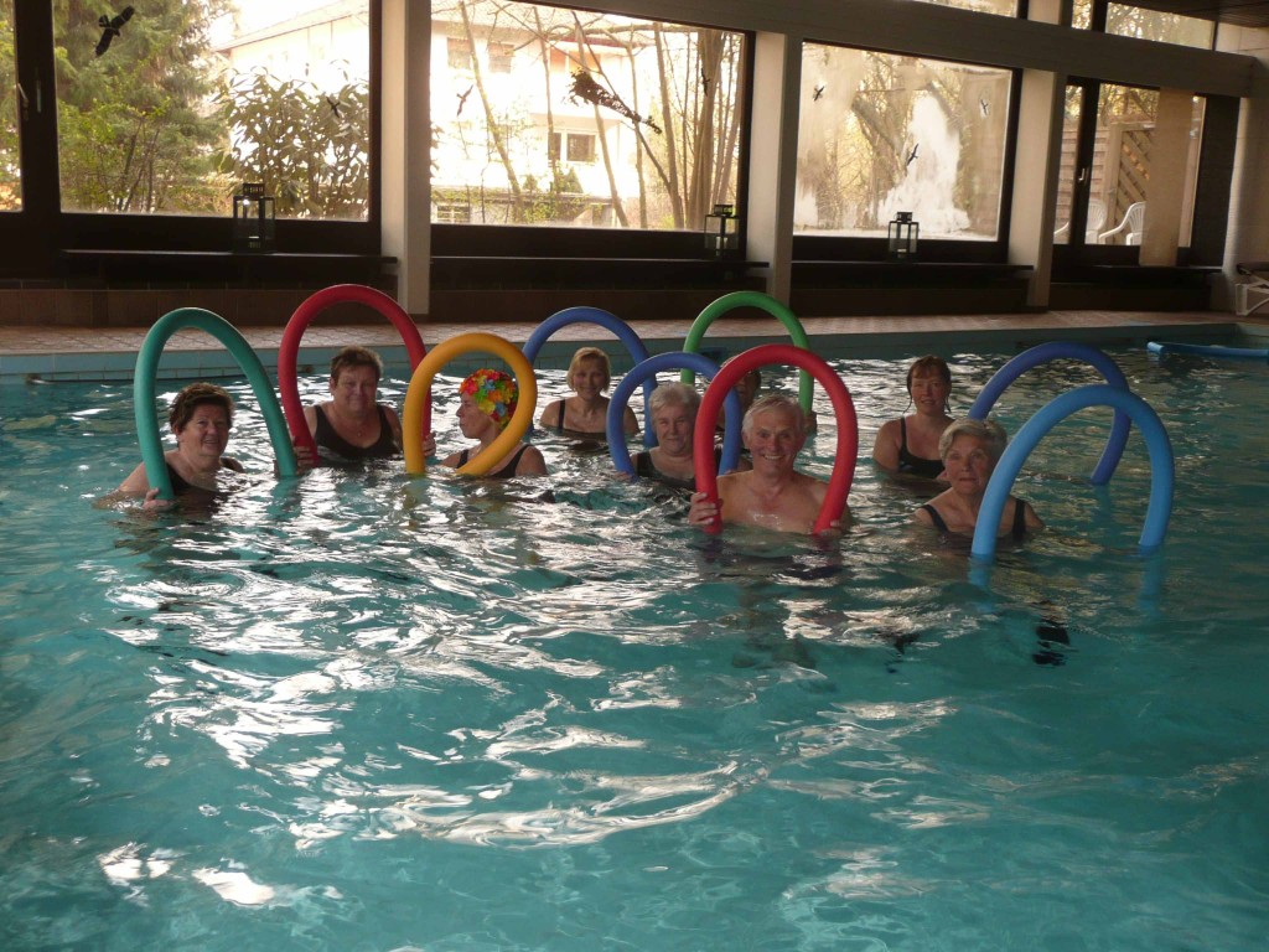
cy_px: 476
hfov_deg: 49.0
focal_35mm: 38
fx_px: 1393
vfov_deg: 37.7
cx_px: 634
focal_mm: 6.2
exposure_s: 1/30
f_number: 3.8
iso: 125
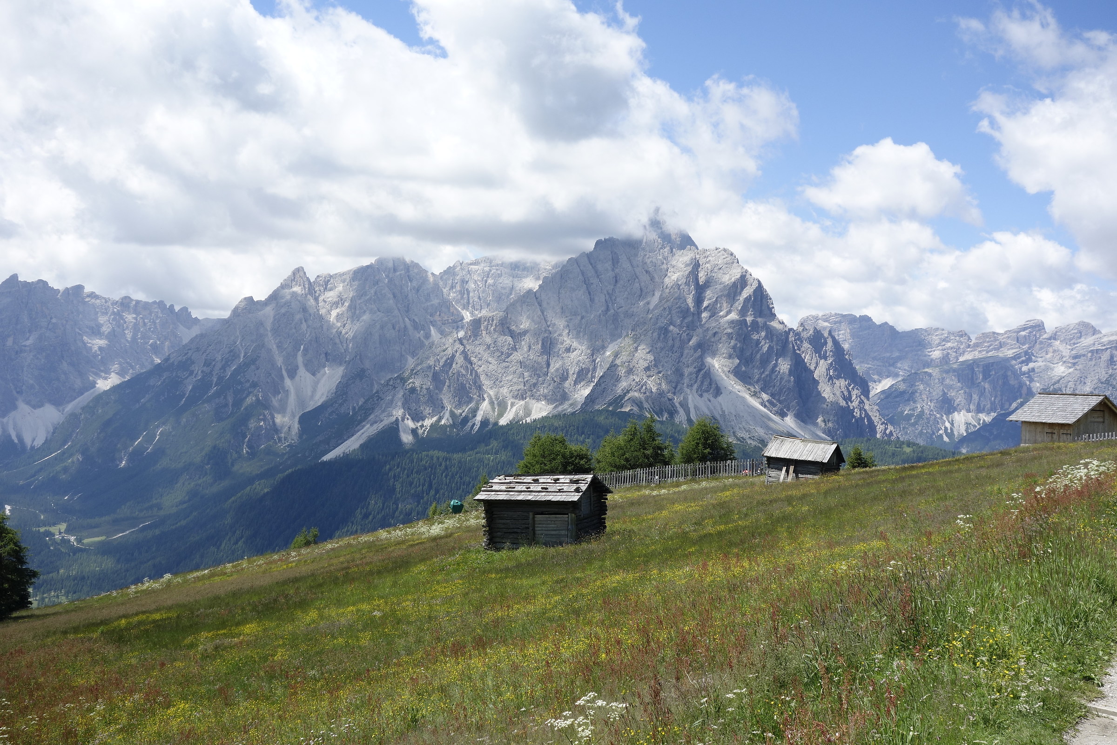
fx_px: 1241
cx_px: 558
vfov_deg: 33.4
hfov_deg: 48.5
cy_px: 372
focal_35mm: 40
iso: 125
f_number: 4.5
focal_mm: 14.75
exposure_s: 1/640
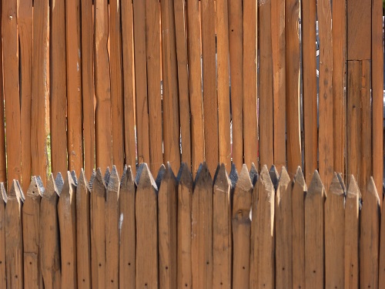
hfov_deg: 6.5
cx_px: 192
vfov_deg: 4.9
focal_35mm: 304
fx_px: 3381
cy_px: 144
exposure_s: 1/250
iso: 100
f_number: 4
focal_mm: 54.7
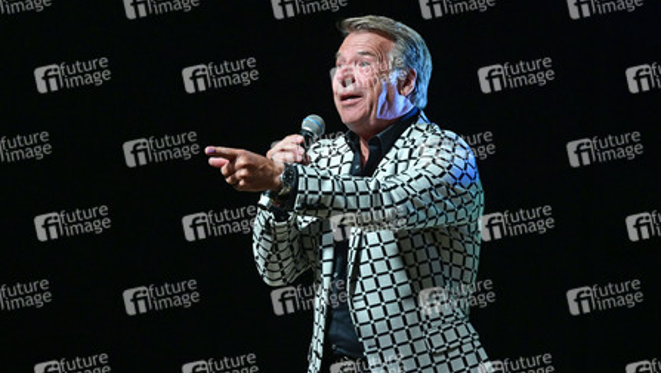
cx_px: 329
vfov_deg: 5.8
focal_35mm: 211
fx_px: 3700
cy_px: 186
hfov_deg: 10.2
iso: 3200
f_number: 5
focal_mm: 200
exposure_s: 1/500
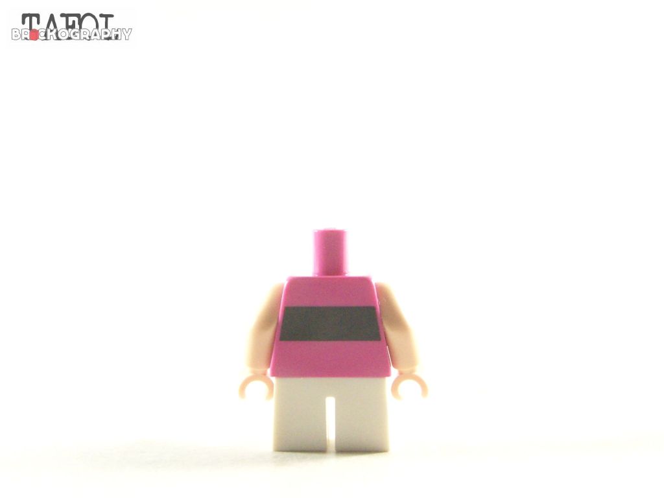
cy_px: 249
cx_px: 332
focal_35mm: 59
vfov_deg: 24.8
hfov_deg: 32.7
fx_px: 1132
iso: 400
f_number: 3.1
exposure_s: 1/60
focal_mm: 9.8
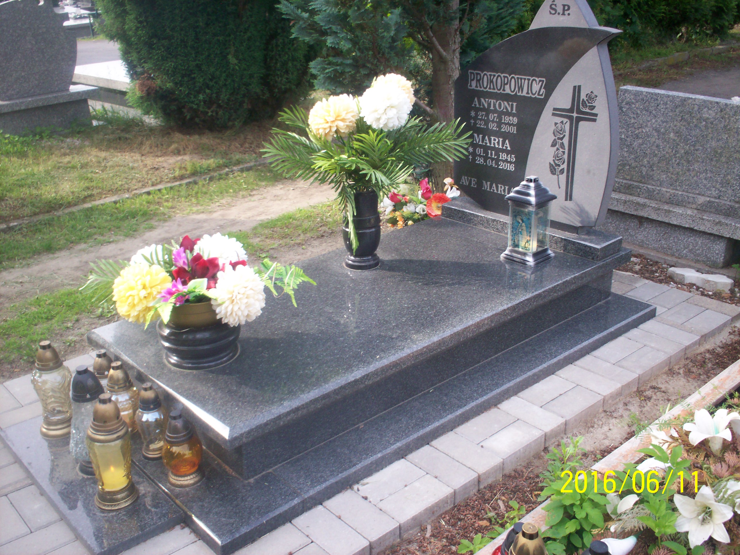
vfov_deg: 39.7
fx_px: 770
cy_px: 278
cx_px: 370
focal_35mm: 36
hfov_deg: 51.4
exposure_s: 1/85.5
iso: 100
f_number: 4.5
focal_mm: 6
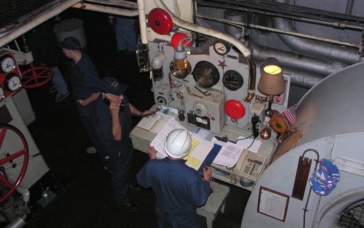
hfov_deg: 51.5
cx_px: 183
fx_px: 377
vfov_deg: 33.6
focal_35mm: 38
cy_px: 117
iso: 77
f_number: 2.8
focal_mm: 8.9
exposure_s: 1/60.1
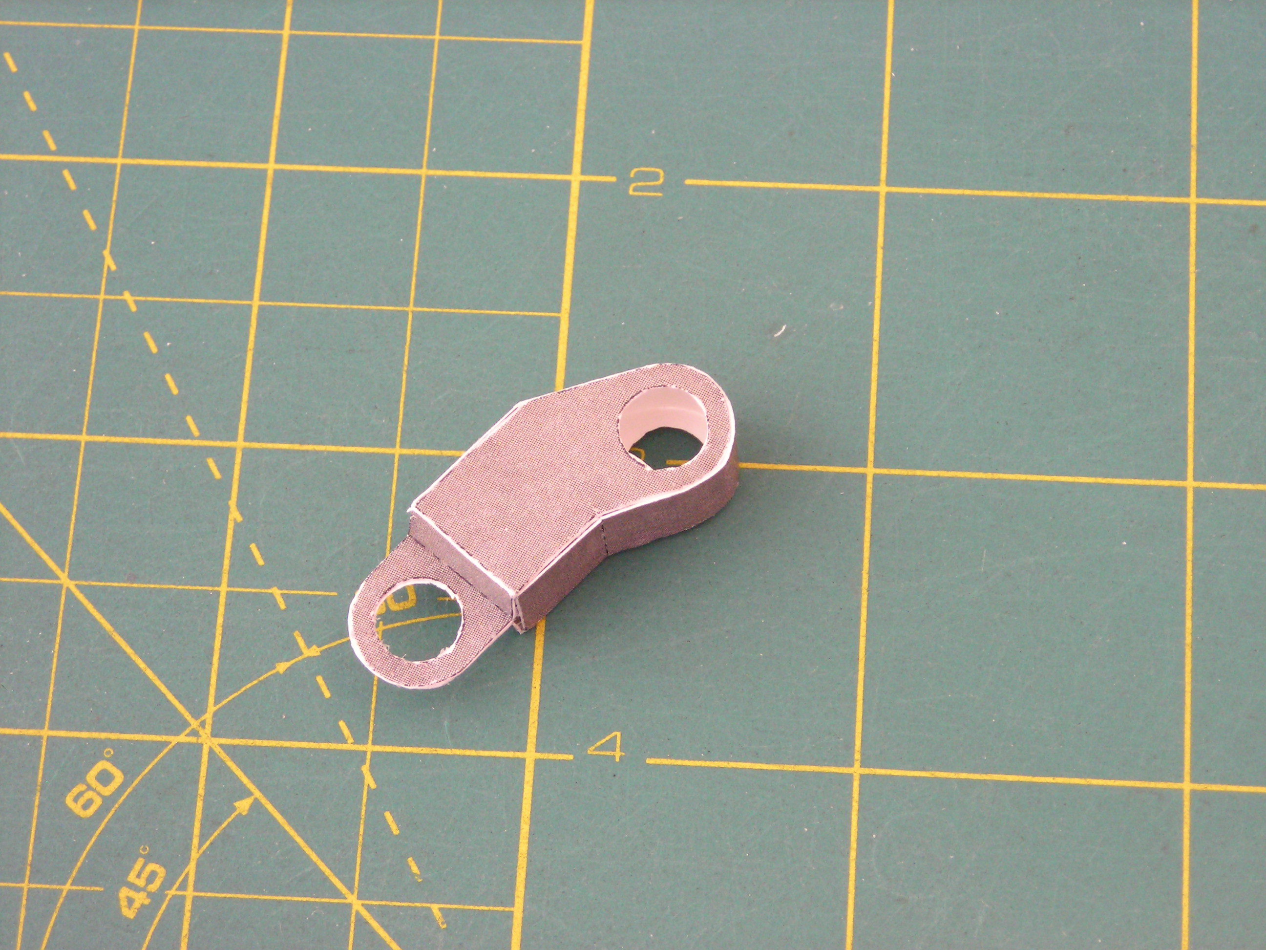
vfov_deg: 12.8
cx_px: 633
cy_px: 475
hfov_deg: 17.0
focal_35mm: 116
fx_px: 4242
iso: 200
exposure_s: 1/2.7
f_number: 5.3
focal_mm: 19.2
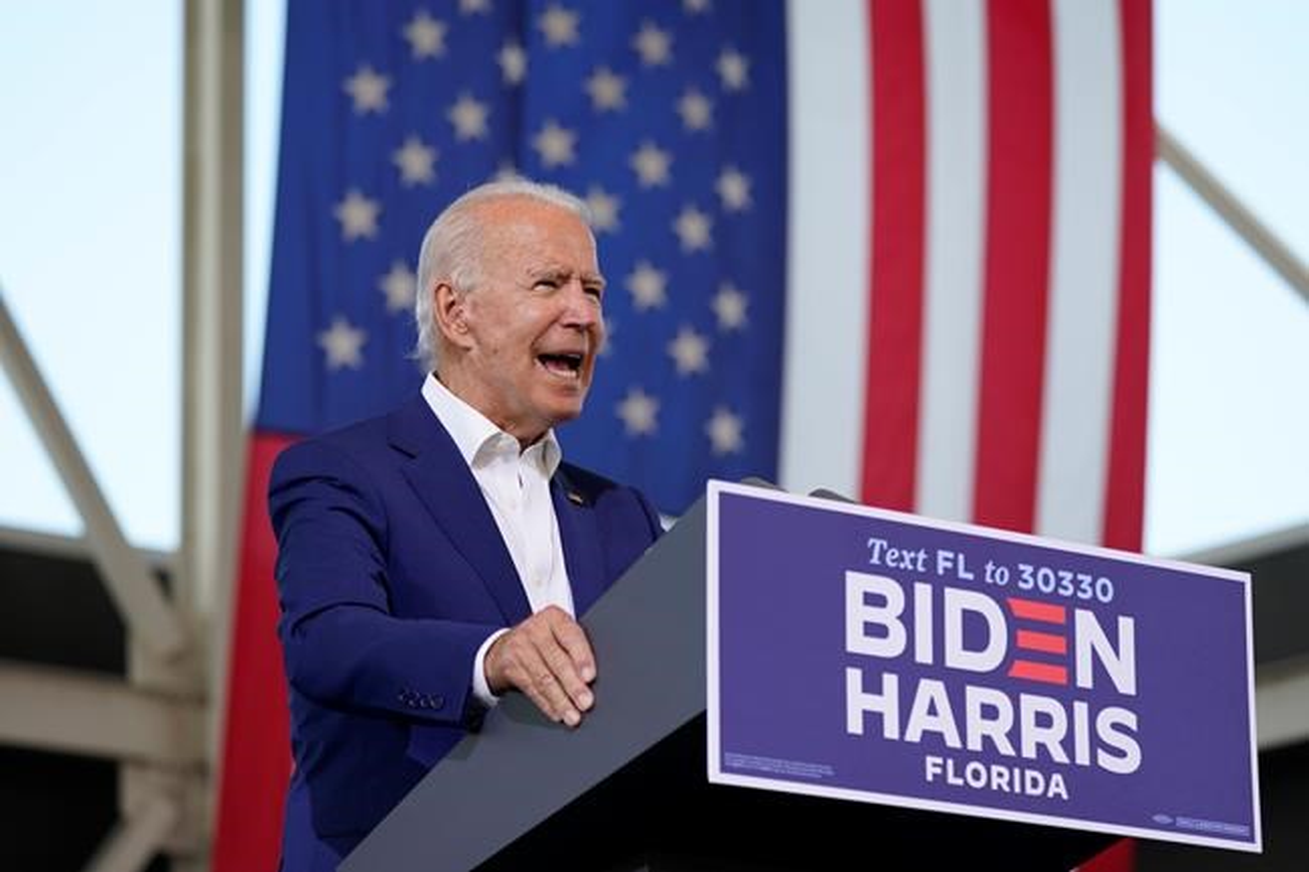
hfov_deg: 14.1
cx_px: 654
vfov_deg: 9.4
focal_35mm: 146
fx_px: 5307
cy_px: 436
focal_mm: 146
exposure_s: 1/640
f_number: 5.6
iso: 640
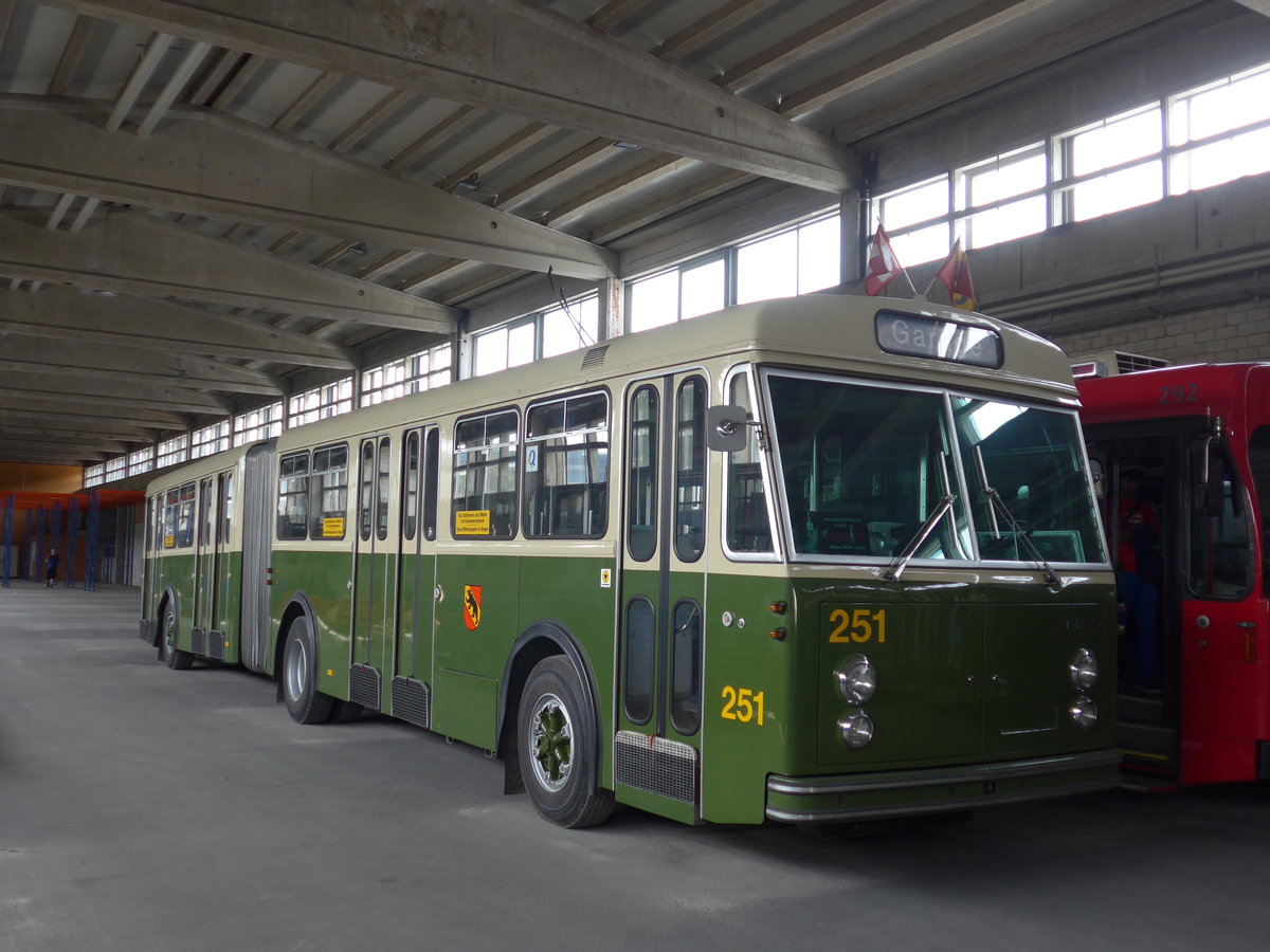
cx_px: 635
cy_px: 476
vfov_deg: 41.8
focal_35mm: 34
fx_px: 1247
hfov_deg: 54.0
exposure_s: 1/80
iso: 80
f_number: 2.3
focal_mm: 7
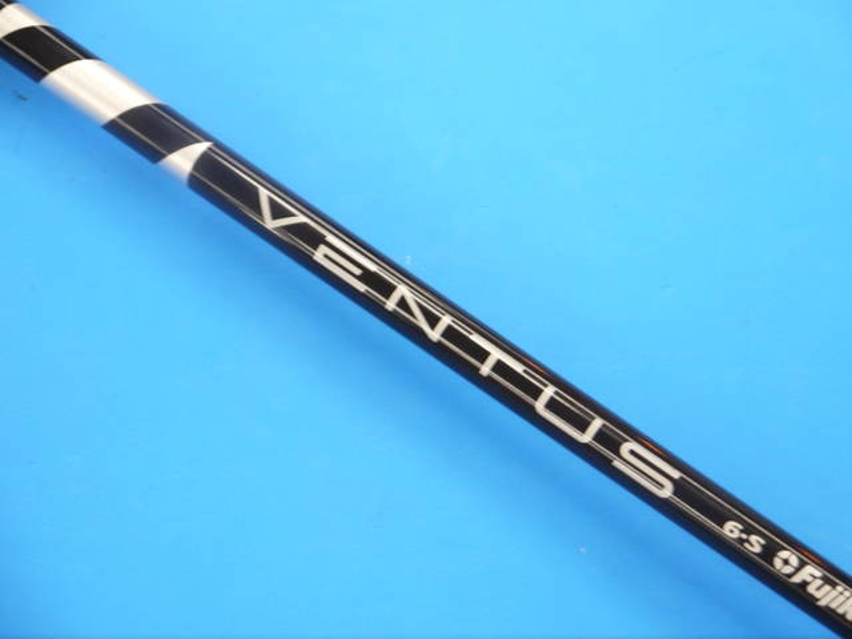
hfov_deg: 23.3
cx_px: 426
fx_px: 2067
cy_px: 320
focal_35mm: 84
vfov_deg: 17.6
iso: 800
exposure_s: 1/80
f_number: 5.6
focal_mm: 42
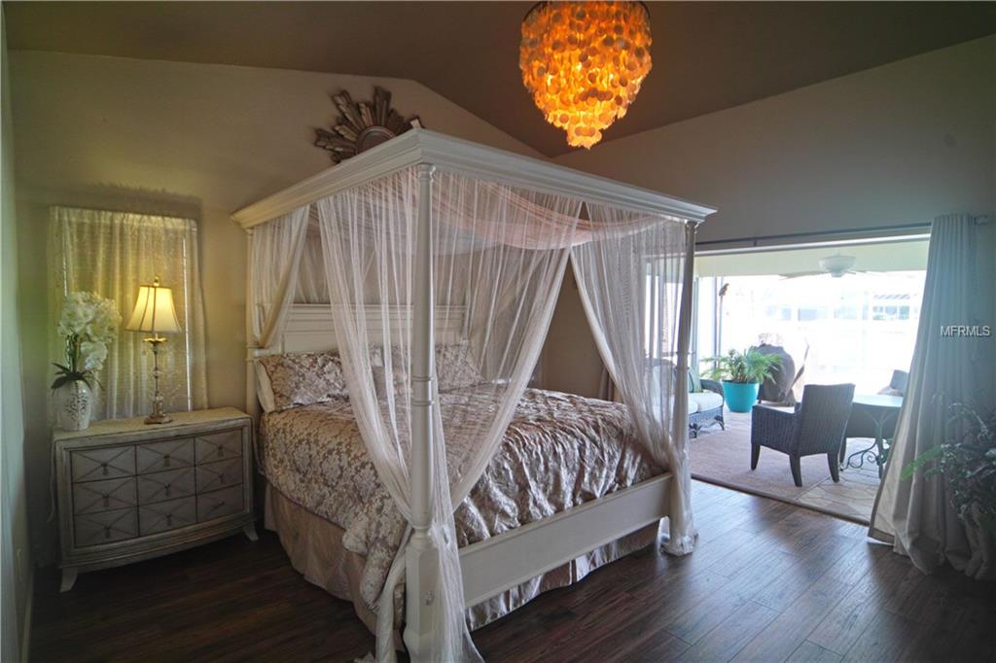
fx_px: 498
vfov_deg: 67.3
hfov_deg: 90.0
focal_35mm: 18
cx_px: 498
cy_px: 332
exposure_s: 1/30
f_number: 4.5
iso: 400
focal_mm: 12
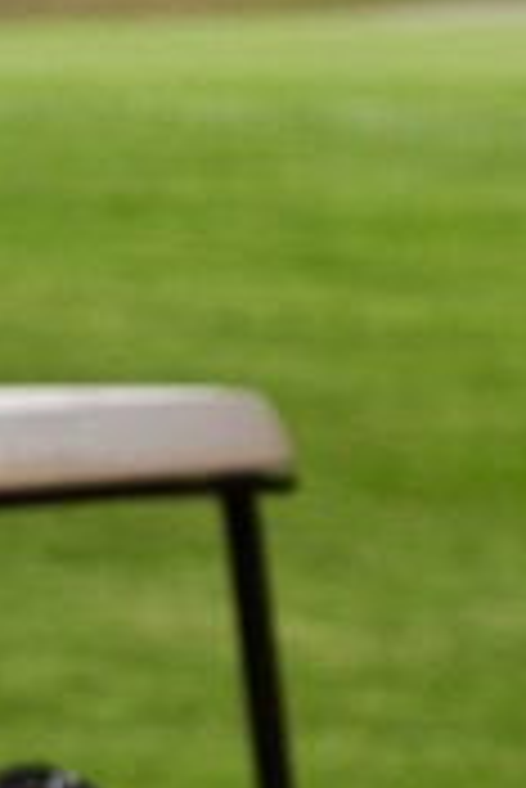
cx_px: 492
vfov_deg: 3.2
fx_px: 14217
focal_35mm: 650
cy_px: 594
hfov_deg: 2.1
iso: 400
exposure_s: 1/1250
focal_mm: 70
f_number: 5
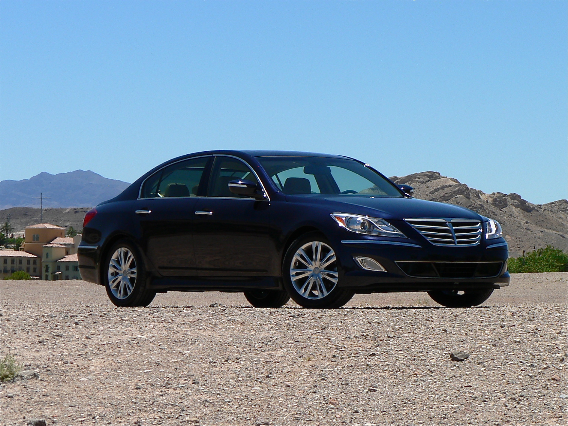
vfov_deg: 13.1
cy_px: 213
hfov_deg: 17.4
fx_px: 1854
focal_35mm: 113
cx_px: 284
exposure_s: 1/640
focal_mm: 19.5
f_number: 5.6
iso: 64
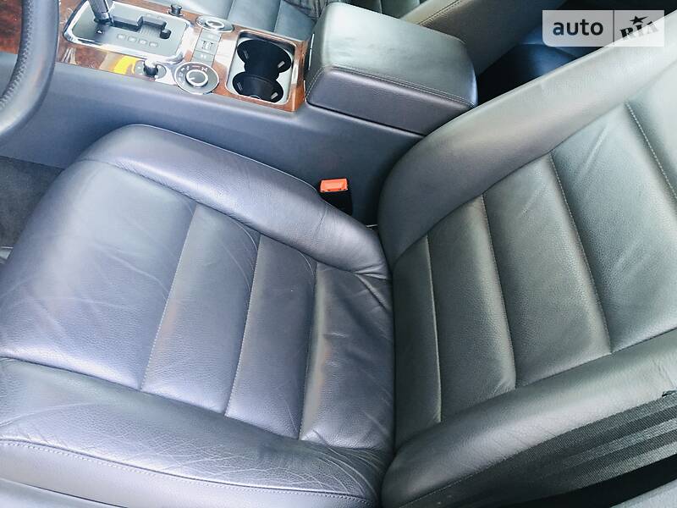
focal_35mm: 29
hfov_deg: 61.7
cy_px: 254
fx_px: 567
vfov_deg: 48.2
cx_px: 338
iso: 160
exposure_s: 1/33
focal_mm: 4.2
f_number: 2.2
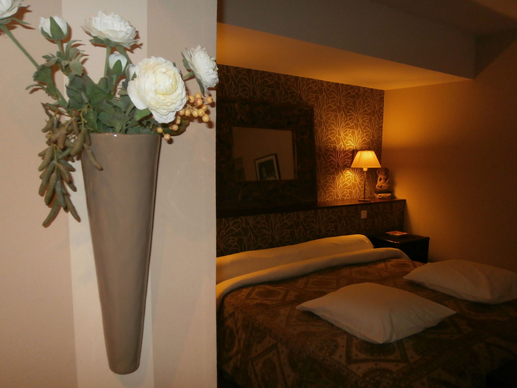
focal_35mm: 26
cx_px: 258
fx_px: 388
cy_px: 194
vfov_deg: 53.1
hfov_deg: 67.3
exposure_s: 1/30
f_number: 2.8
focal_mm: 4.7
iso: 200
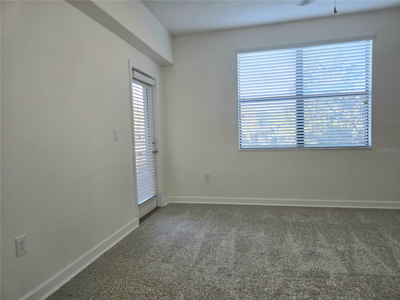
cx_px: 200
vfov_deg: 58.9
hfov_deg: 73.9
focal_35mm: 23
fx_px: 266
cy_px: 150
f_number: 1.7
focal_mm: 6.3
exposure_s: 1/120
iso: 64
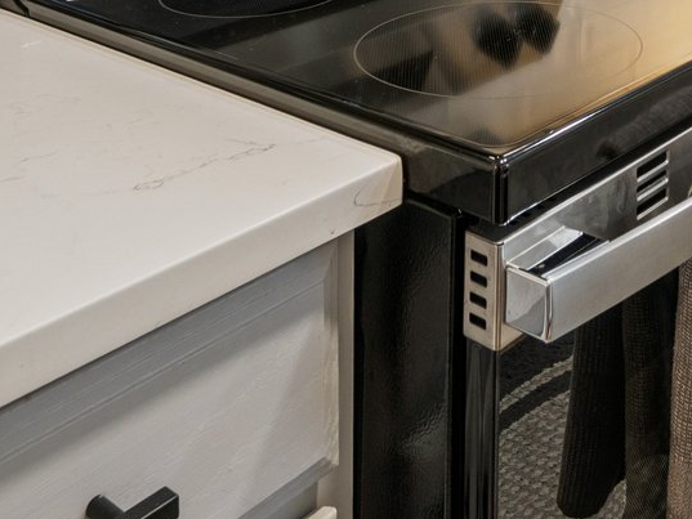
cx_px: 617
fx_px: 1100
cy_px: -316
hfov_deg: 33.2
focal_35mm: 55
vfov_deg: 21.2
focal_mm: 10
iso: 200
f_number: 6.3
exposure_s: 1/25
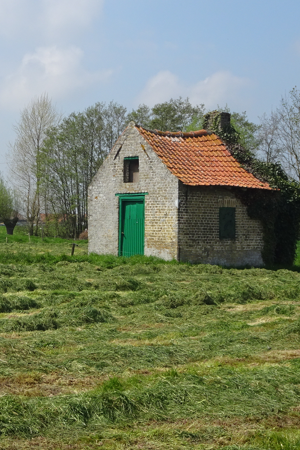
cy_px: 195
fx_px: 1063
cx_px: 57
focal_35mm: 85
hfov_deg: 16.0
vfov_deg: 23.9
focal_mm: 7.3
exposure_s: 1/800
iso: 80
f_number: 4
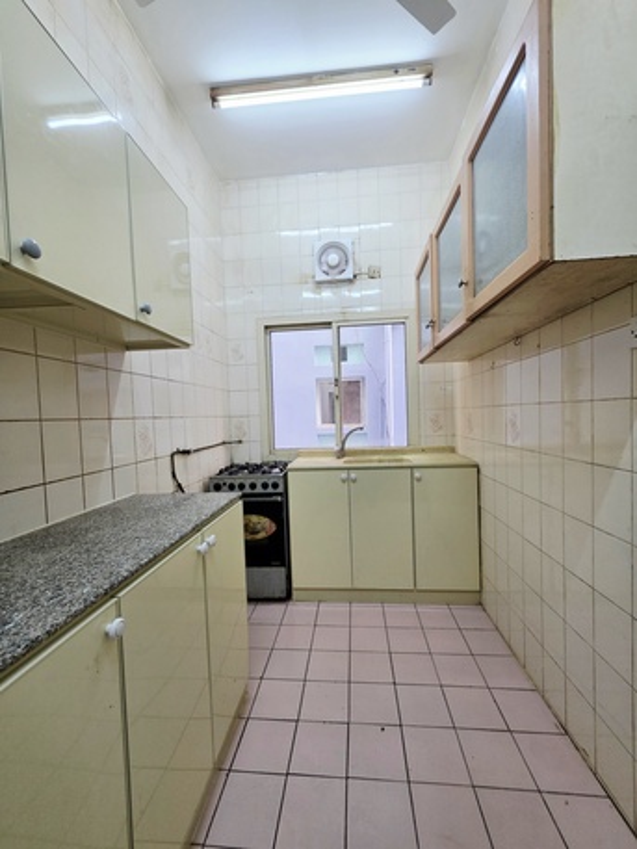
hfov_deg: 89.9
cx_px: 318
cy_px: 424
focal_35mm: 13
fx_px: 319
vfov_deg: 106.2
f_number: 1.9
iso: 200
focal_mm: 2.2
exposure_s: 1/101
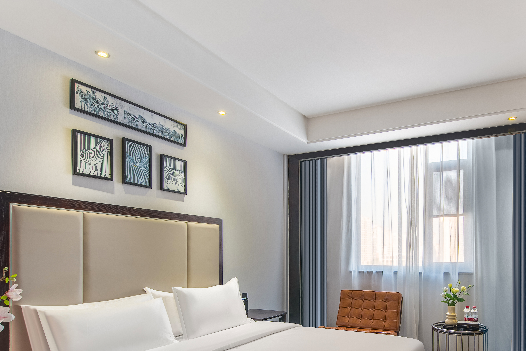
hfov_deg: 72.3
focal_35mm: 24
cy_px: 250
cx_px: 333
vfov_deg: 51.6
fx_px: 351
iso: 100
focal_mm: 15
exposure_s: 1/25
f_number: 7.1
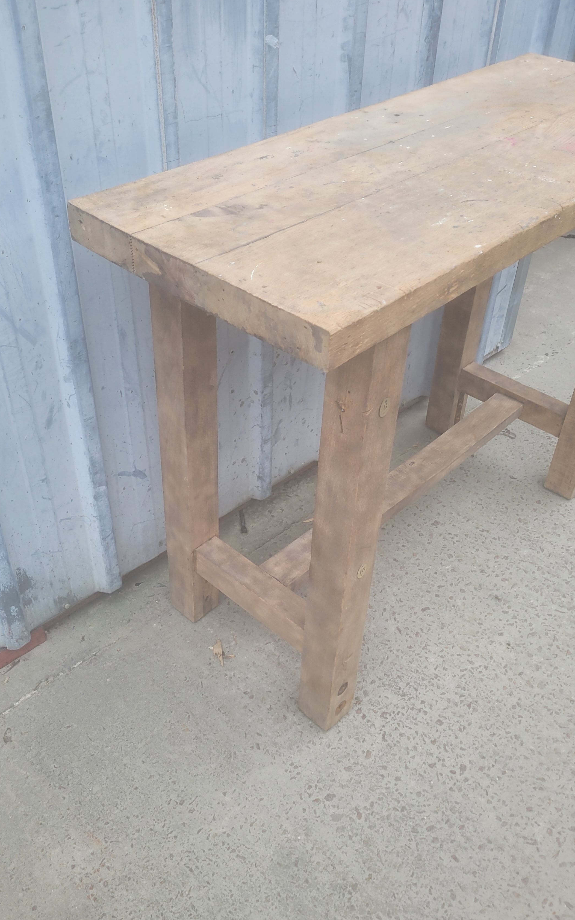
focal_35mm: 33
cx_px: 279
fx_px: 827
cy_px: 478
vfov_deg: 58.1
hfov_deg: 38.3
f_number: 1.8
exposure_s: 1/100
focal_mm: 5.4
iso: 64
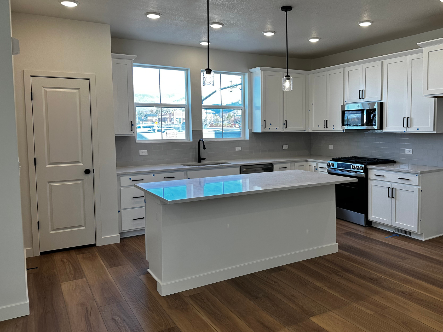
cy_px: 150
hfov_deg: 61.3
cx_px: 259
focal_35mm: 29
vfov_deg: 48.2
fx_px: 371
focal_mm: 6.86
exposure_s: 1/197
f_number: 1.78
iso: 80
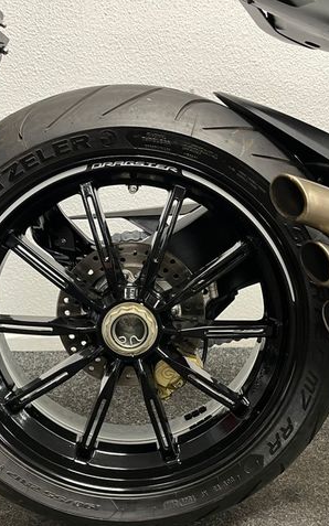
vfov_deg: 52.8
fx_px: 531
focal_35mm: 37
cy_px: 264
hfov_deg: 34.4
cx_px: 164
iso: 320
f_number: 1.6
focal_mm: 5.1
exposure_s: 1/50
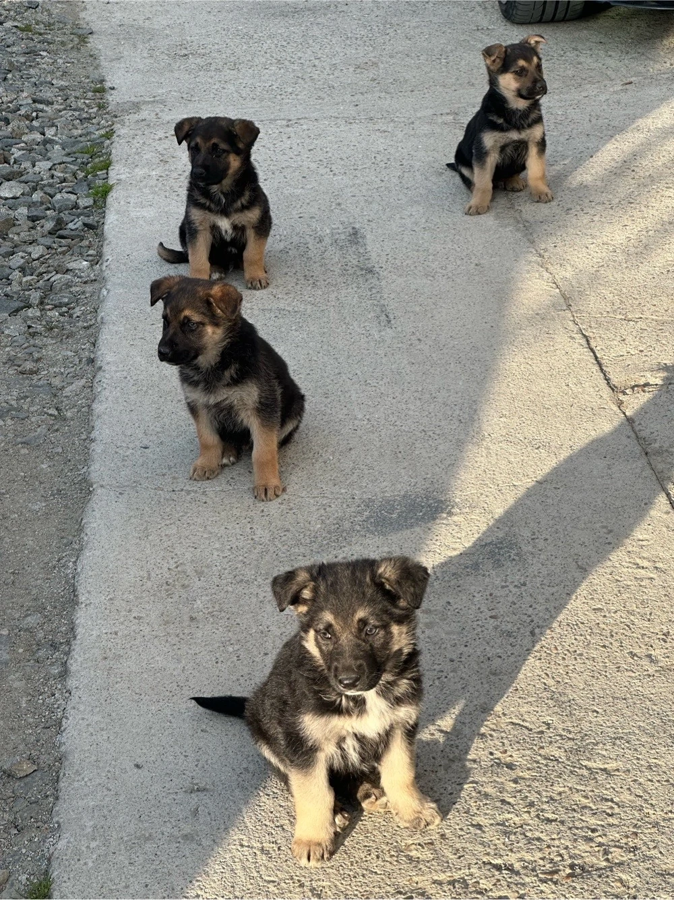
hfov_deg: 19.1
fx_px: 2000
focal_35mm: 77
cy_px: 450
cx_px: 337
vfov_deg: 25.3
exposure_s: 1/245
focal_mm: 9
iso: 32
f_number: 2.8
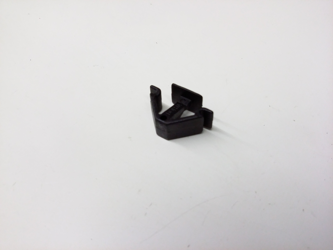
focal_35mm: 32
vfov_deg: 44.2
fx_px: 308
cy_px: 125
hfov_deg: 56.8
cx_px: 166
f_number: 2.4
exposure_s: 1/20
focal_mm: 3.4
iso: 160
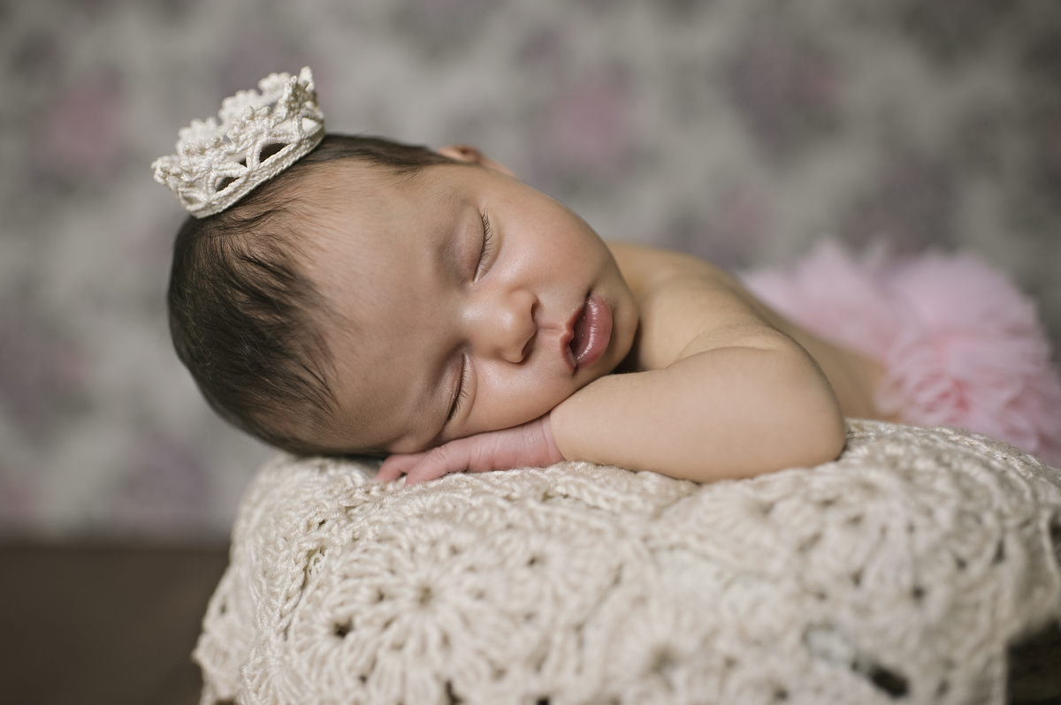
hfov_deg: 54.5
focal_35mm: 35
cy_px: 352
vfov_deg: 37.8
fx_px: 1031
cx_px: 530
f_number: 2.2
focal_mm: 35
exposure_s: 1/125
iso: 320
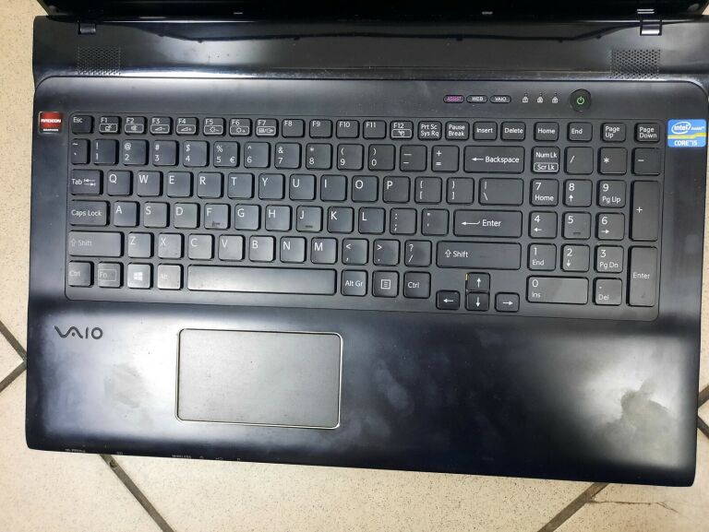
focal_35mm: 25
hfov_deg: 69.4
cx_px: 354
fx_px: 512
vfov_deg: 54.9
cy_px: 266
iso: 640
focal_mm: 4.6
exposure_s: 1/25
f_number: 2
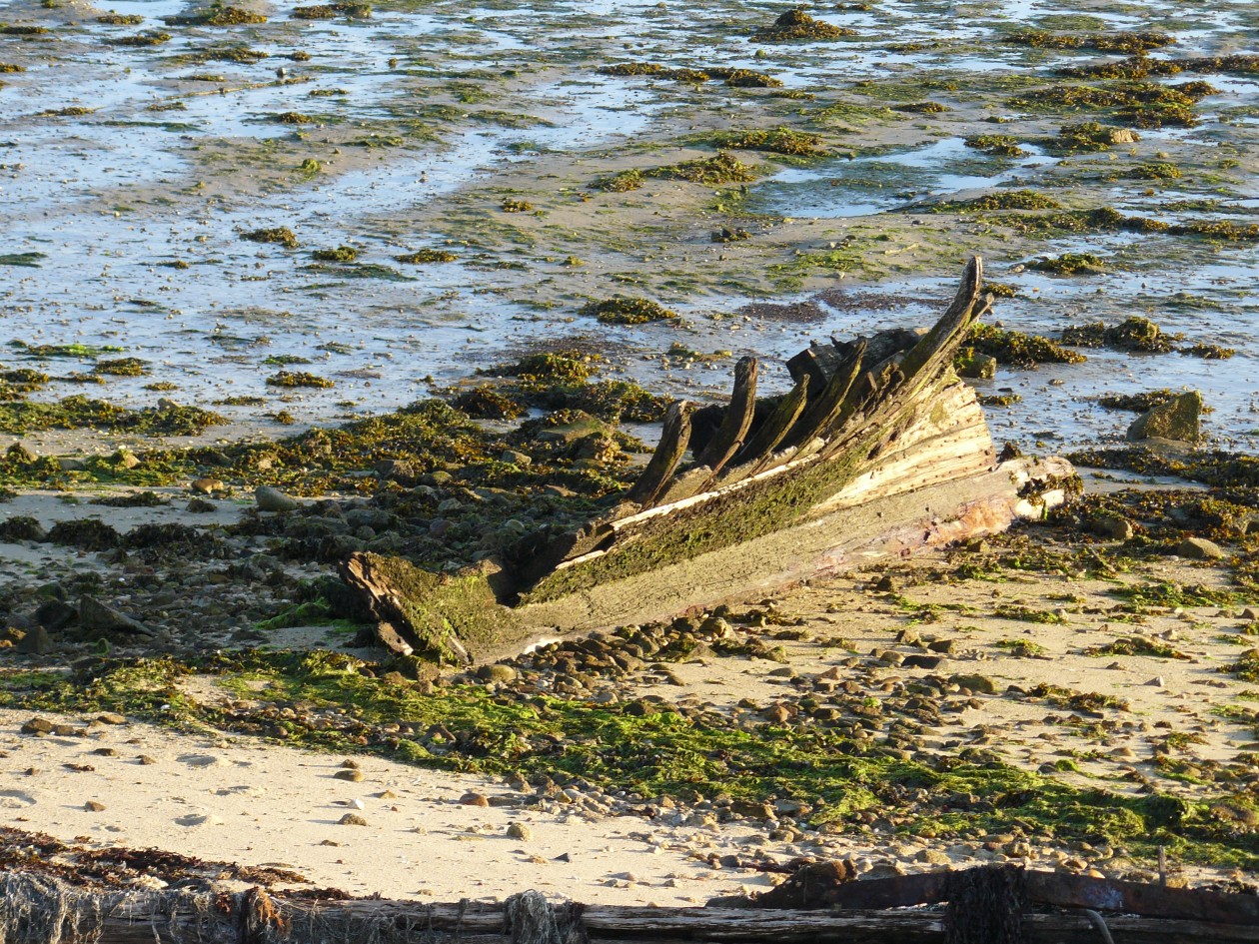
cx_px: 630
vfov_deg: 11.4
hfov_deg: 15.2
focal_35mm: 130
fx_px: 4728
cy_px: 472
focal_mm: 21.6
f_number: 4
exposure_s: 1/100
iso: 100
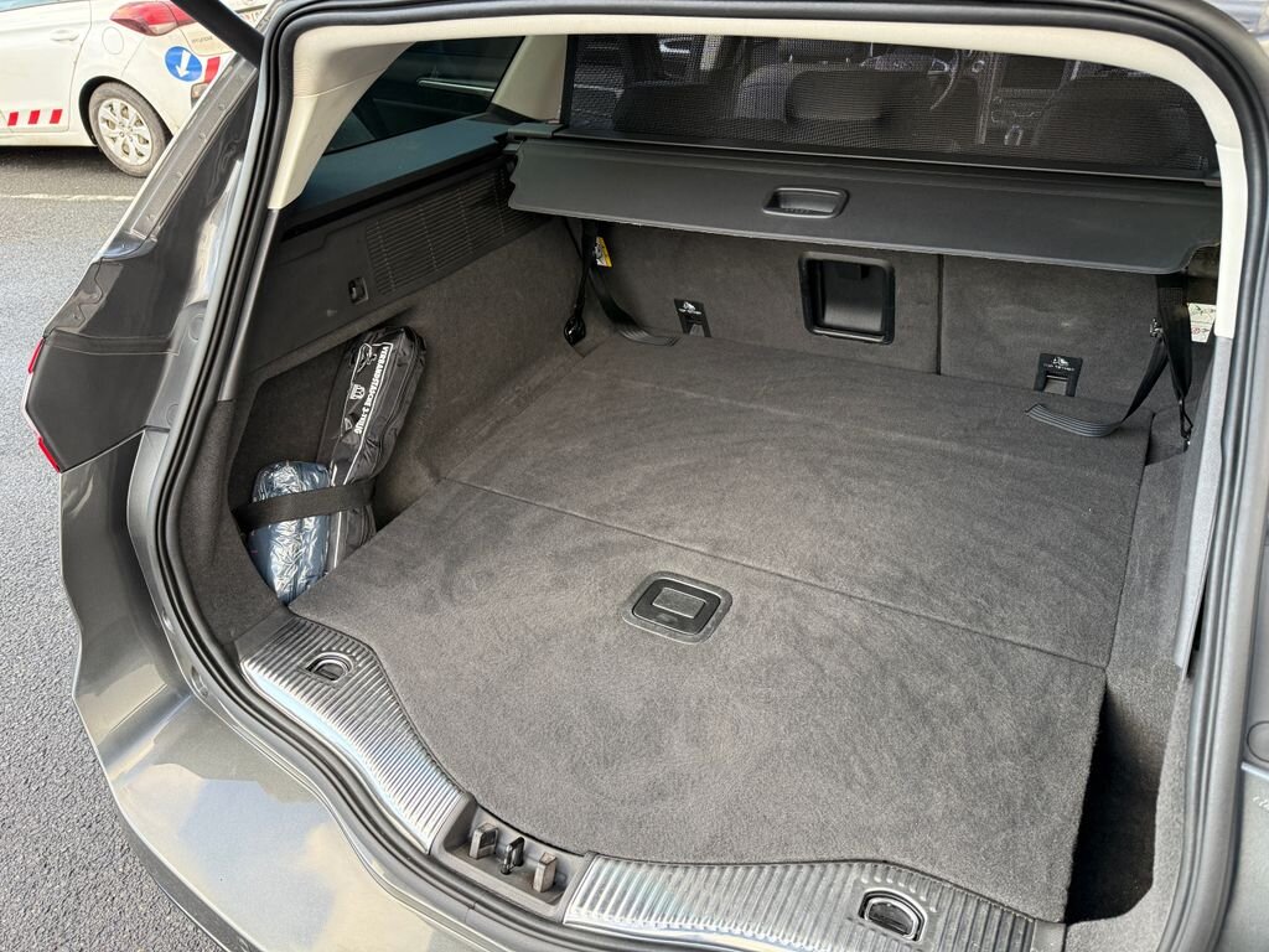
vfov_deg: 56.8
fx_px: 880
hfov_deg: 71.6
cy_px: 476
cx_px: 634
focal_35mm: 24
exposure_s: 1/142
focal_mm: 6.76
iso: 200
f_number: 1.78
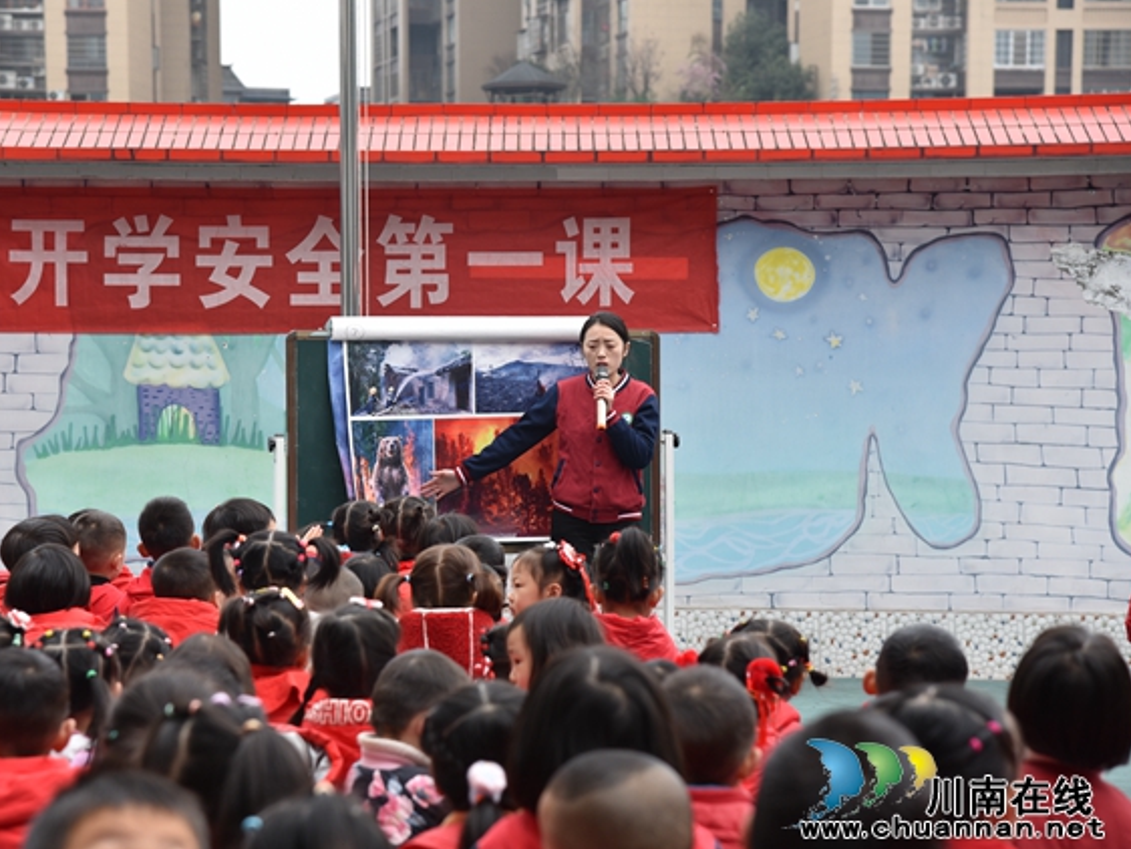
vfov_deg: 14.2
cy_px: 428
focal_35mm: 104
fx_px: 3399
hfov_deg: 18.9
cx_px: 505
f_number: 5.6
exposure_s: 1/125
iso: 400
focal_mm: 95
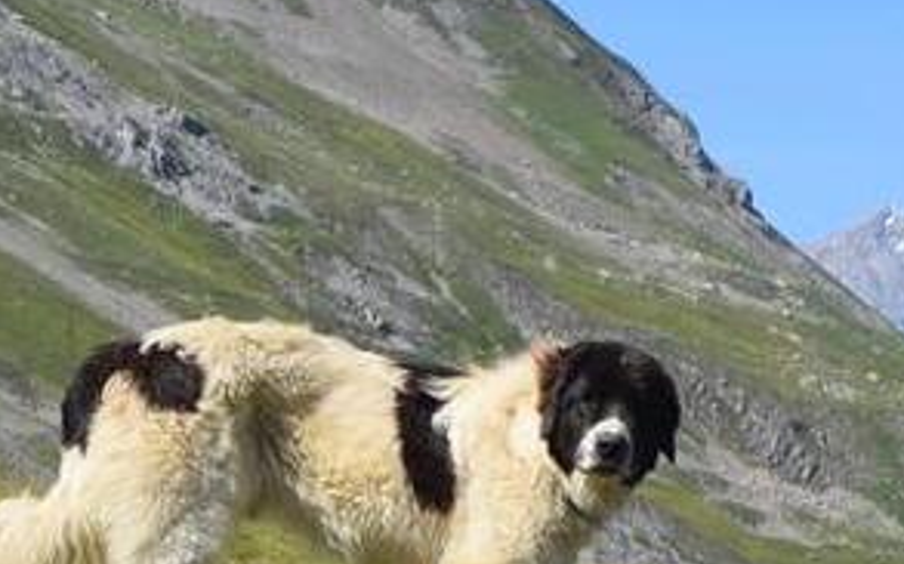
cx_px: 1097
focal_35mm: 207
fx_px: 5099
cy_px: 461
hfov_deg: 10.0
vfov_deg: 6.3
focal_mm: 42
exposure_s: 1/400
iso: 200
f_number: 10
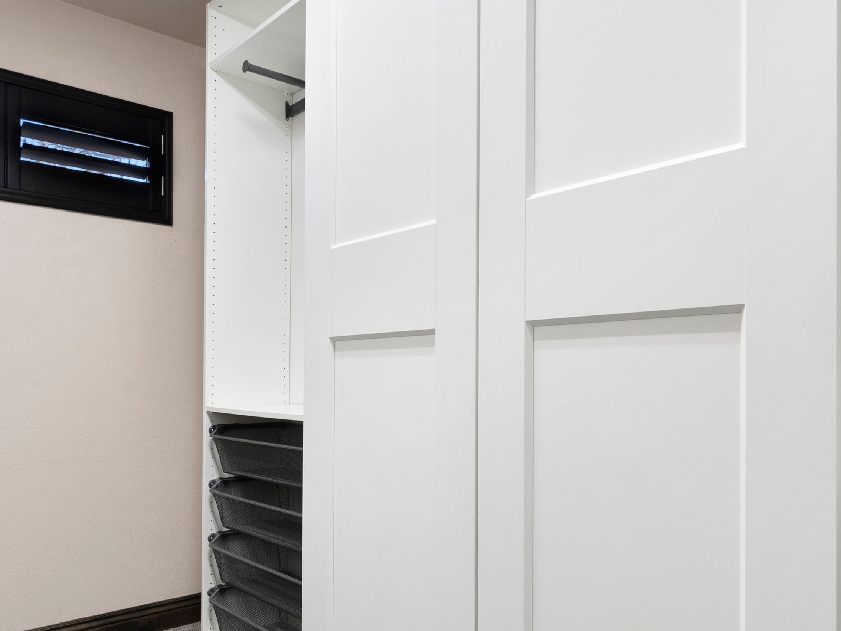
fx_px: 656
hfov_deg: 65.1
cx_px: 370
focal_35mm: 27
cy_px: 378
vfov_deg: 51.0
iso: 500
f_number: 9
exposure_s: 1/2.5
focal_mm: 15
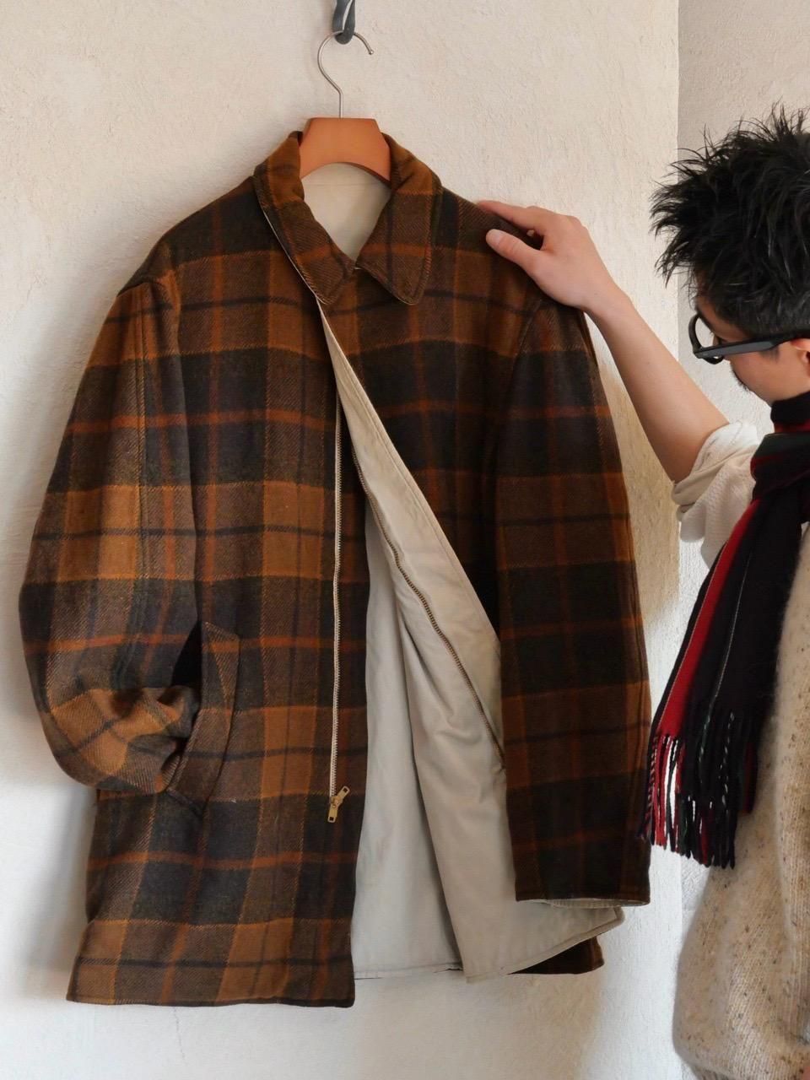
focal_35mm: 100
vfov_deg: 19.6
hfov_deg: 14.8
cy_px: 540
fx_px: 3120
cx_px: 405
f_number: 3.9
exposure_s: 1/125
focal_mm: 50
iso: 2000
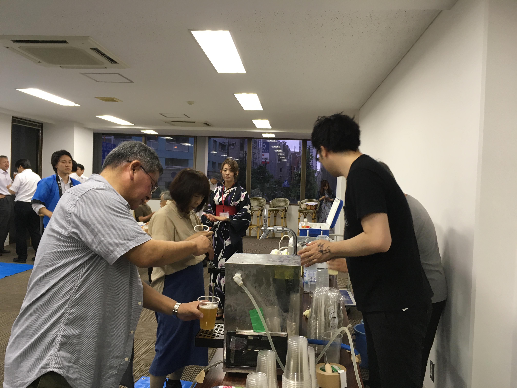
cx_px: 258
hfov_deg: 61.7
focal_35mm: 29
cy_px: 194
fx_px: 433
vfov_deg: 48.2
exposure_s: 1/30
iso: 64
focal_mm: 4.2
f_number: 2.2
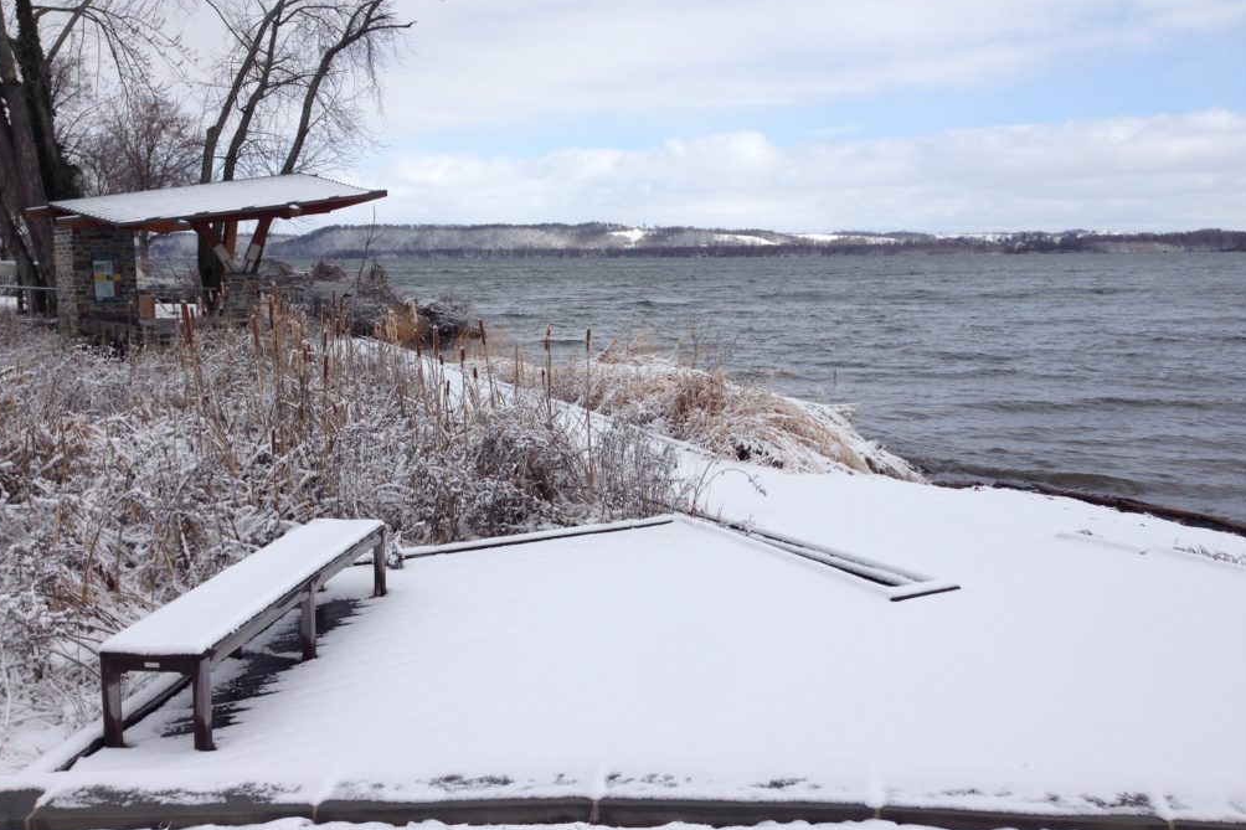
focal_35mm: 35
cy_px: 385
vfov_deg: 37.8
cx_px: 617
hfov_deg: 54.4
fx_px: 1211
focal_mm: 4.12
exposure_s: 1/2169
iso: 50
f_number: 2.4
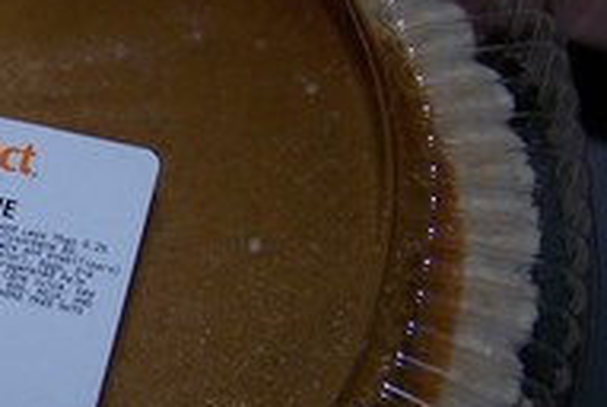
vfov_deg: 14.7
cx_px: -102
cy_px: 293
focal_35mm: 93
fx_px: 1570
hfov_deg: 20.6
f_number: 2.8
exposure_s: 1/60
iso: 80
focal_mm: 6.3
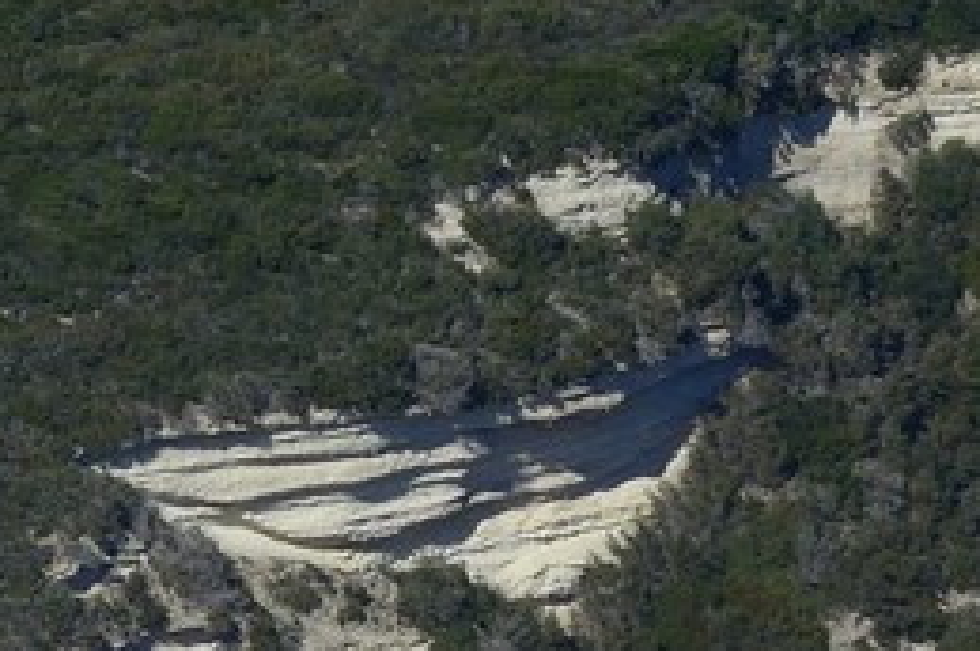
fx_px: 26862
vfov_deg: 1.4
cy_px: 1703
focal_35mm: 988
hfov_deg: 2.1
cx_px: 2573
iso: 400
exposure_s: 1/800
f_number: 11
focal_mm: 160
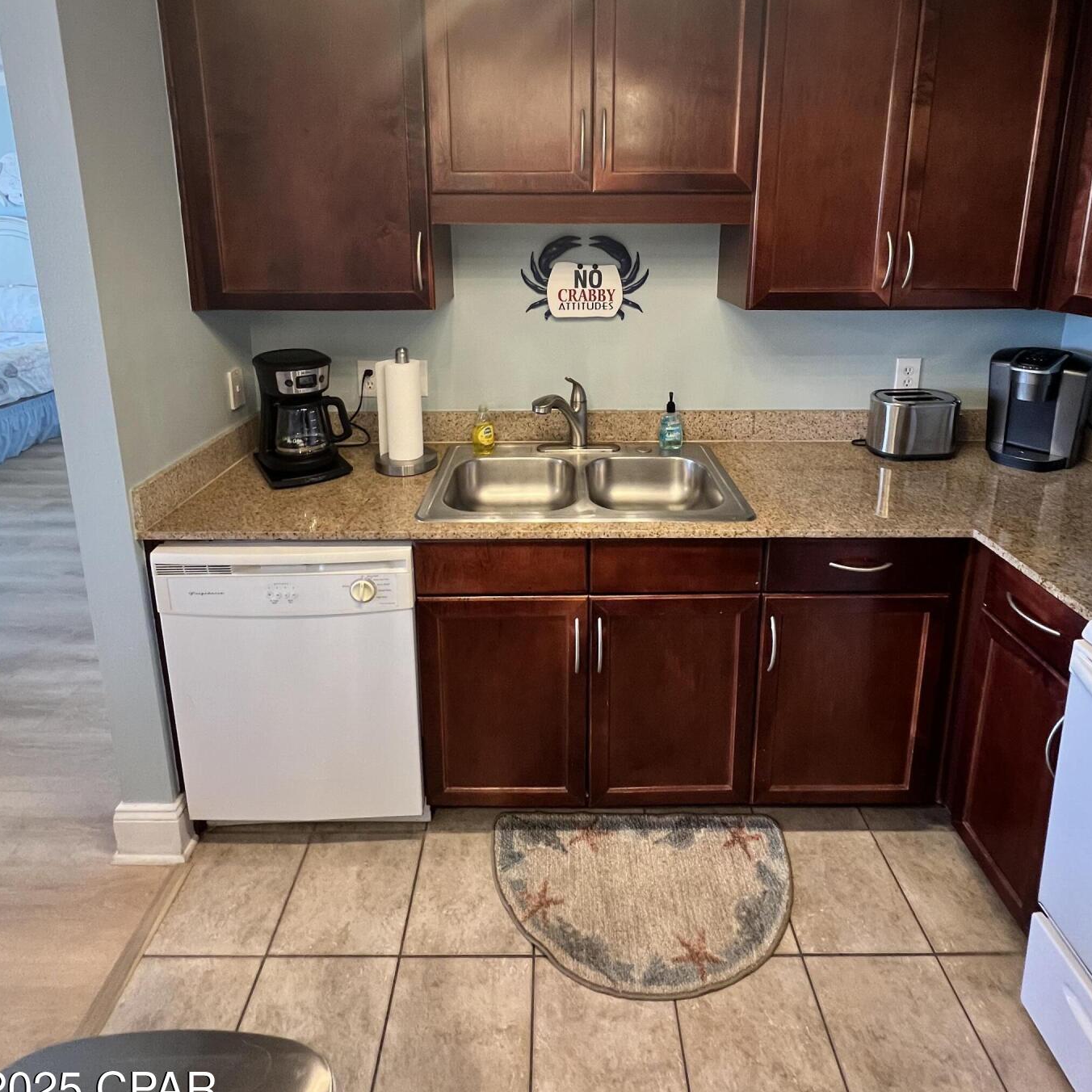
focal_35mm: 17
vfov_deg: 80.9
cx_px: 550
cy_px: 355
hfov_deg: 84.0
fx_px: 607
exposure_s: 1/60
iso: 320
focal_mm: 1.57
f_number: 1.8
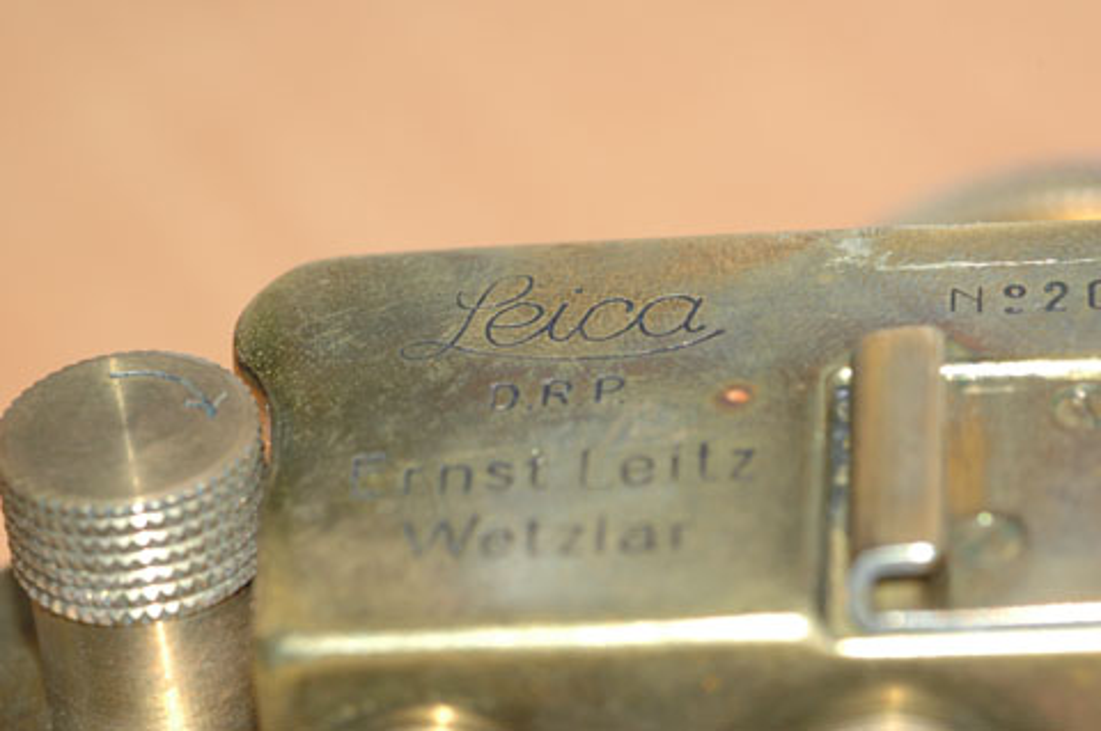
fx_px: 4812
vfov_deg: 8.7
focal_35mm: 158
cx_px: 550
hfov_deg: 13.1
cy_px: 366
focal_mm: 105
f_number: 11
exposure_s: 1/60
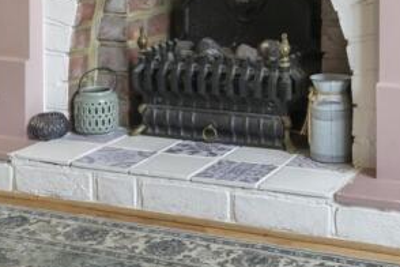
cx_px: 213
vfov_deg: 16.9
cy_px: -25
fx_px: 867
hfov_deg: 26.0
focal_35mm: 78
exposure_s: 1/50
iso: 320
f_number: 4
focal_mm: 35
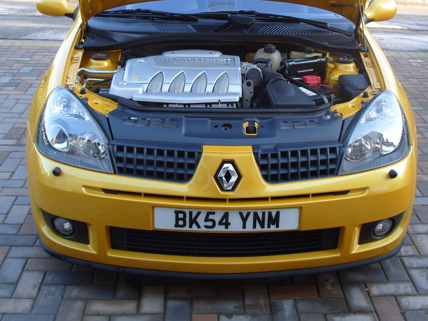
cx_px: 217
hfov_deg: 36.8
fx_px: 643
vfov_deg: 27.7
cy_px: 84
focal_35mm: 52
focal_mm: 7.8
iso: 80
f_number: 3.1
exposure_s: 1/90
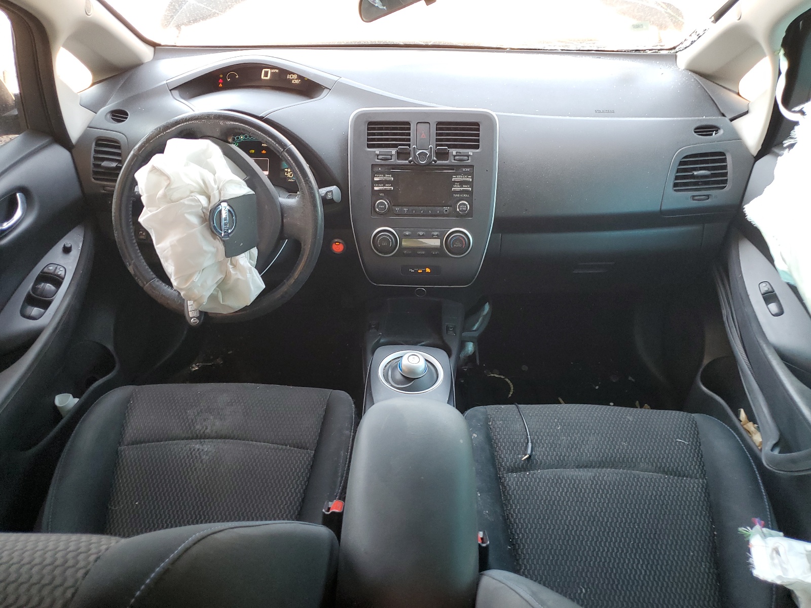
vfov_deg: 53.1
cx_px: 406
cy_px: 304
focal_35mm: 26
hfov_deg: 67.3
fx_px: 609
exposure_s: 1/60.2
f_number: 1.5
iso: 85
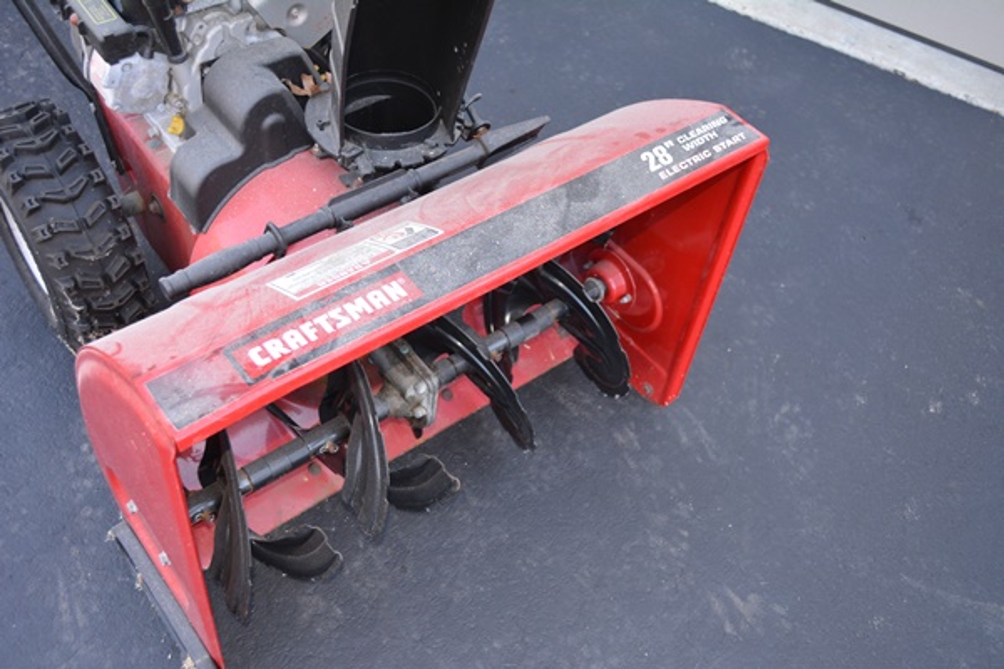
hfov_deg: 53.1
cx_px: 502
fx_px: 1004
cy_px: 334
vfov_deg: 36.9
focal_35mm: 36
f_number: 4
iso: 400
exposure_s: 1/125
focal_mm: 24
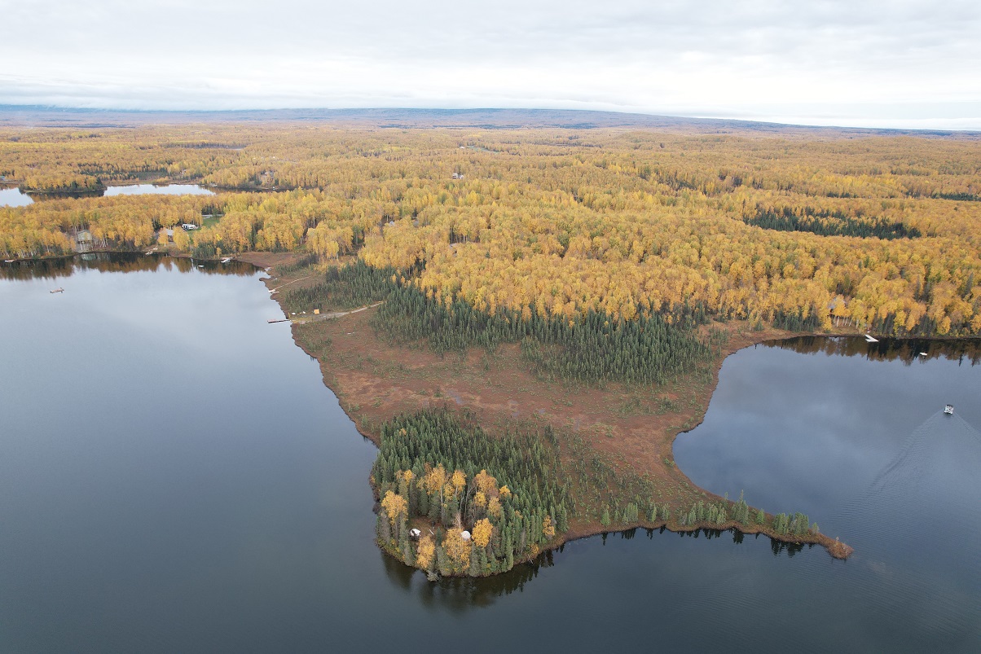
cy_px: 327
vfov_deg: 57.2
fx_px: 600
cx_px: 490
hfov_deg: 78.6
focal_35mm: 22
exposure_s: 1/320
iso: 200
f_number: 2.8
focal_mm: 8.38
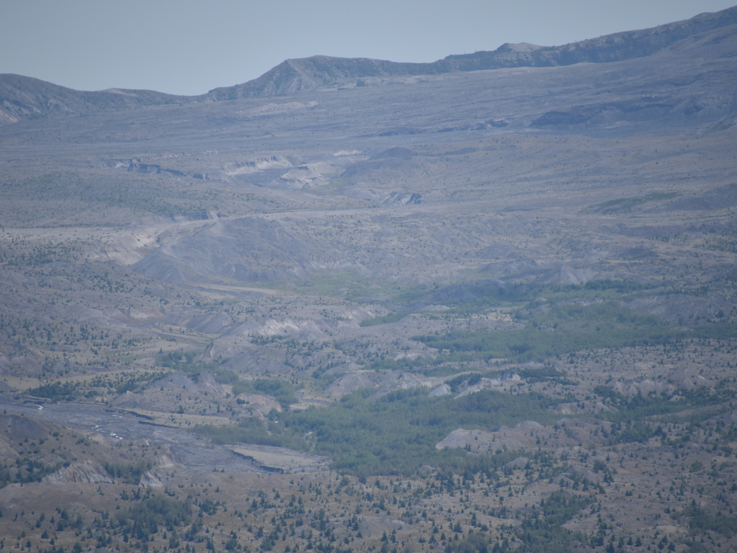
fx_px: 7536
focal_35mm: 354
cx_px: 345
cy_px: 298
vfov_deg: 4.2
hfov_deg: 5.6
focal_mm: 300
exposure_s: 1/640
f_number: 5.6
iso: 100
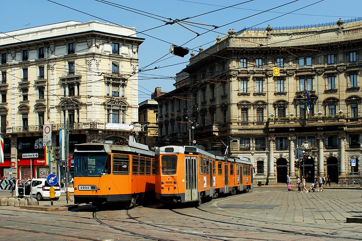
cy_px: 120
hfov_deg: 46.4
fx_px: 422
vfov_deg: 31.9
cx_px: 181
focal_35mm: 42
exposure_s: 1/640
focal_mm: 28
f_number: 6.3
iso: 200
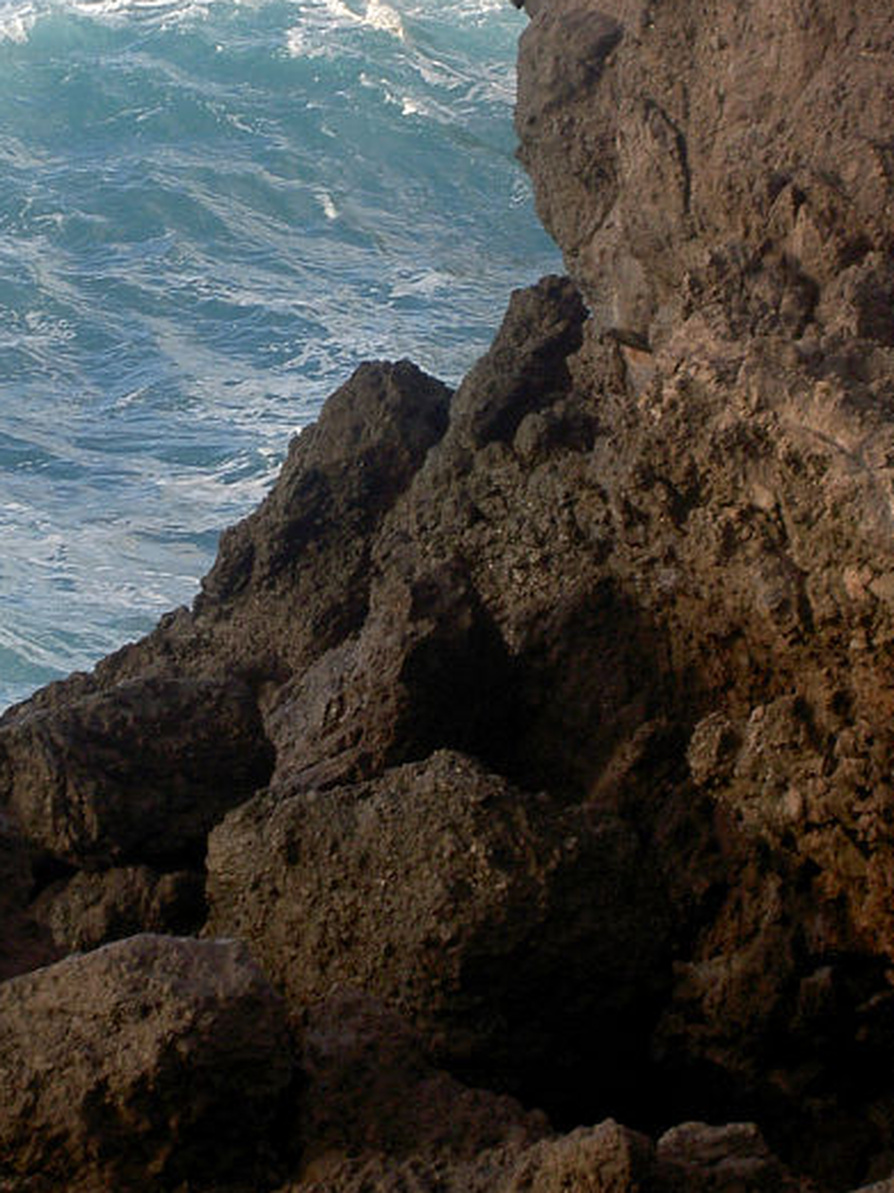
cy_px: 215
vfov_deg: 11.2
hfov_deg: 8.4
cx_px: 383
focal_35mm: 176
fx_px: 6066
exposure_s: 1/125
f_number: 4.9
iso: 50
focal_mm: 16.8
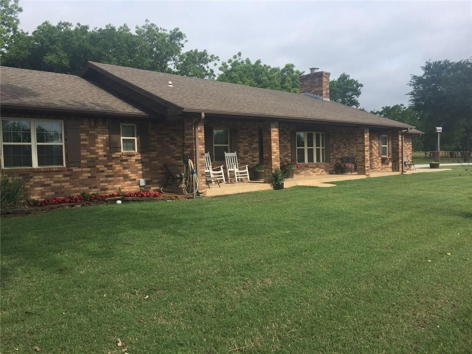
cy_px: 177
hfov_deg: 61.7
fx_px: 395
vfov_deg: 48.2
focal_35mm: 29
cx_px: 236
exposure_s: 1/1883
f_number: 2.2
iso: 32
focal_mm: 4.15
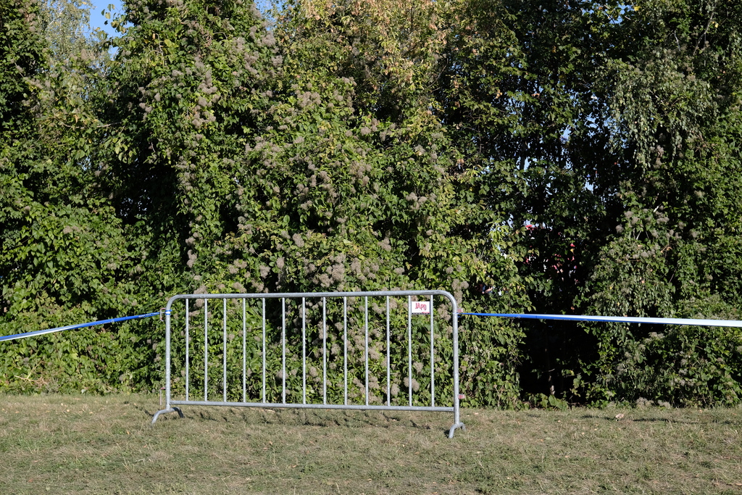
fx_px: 1031
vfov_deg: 27.0
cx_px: 371
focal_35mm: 50
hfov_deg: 39.6
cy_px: 248
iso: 160
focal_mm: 33
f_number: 3.6
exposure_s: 1/750
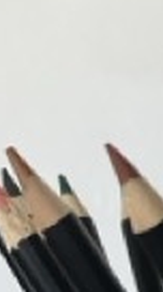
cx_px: 453
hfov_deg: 7.5
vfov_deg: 13.5
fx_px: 1112
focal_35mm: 144
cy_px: 509
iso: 125
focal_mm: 3.99
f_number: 1.8
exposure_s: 1/60
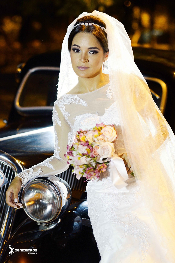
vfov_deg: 23.9
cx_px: 88
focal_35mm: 85
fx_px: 619
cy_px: 132
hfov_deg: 16.1
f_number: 2.8
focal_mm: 85
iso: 2000
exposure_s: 1/60
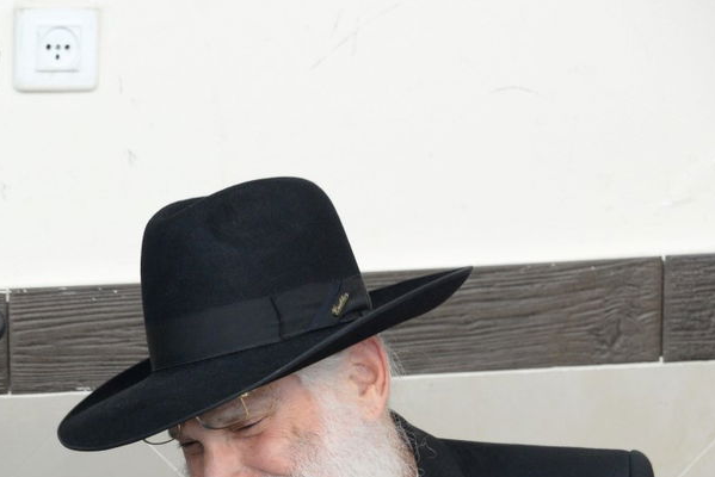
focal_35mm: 229
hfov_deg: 8.9
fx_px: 4550
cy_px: 556
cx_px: -68
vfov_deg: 6.0
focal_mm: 98
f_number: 6.3
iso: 2000
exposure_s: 1/60
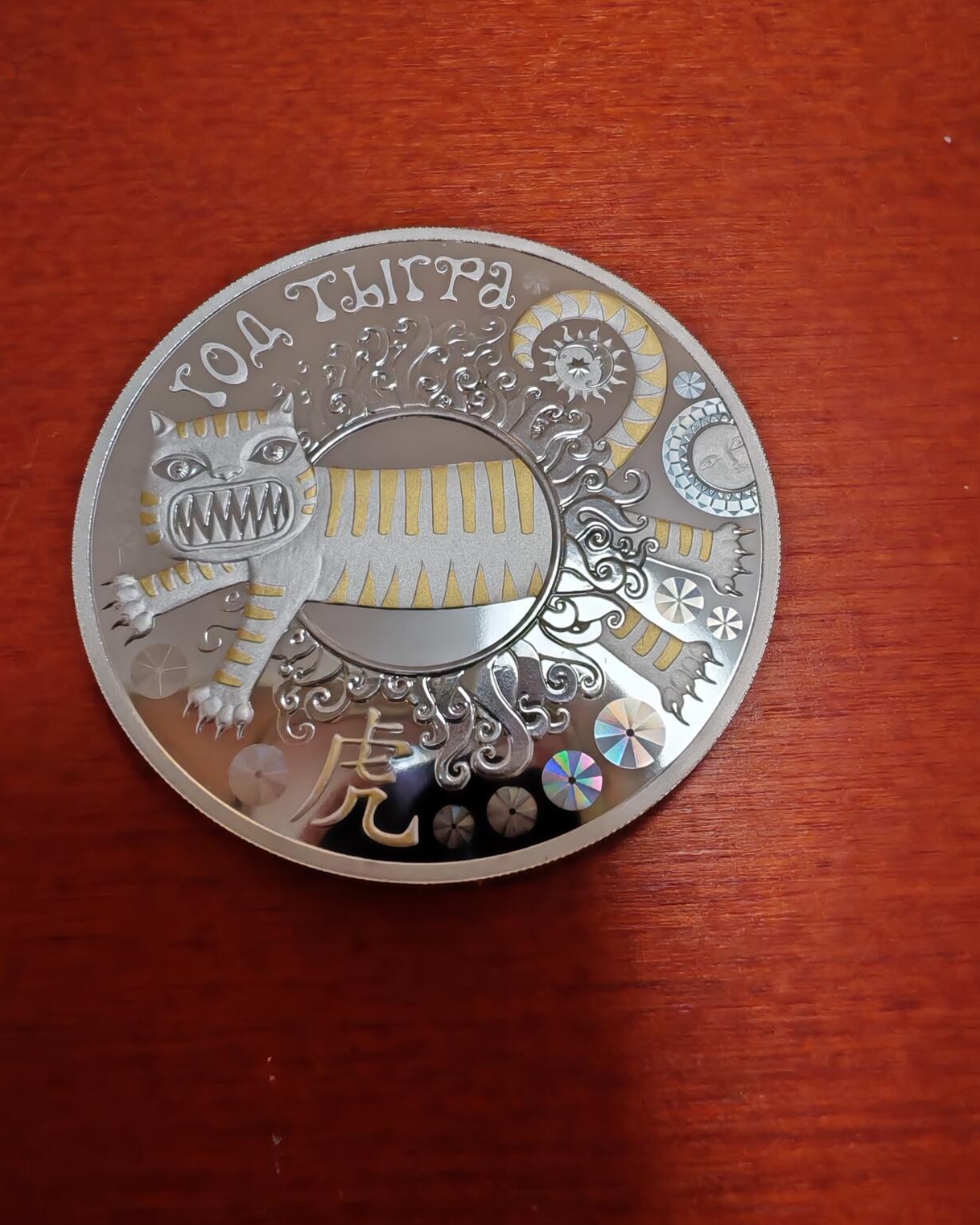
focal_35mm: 30
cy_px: 557
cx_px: 450
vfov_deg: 58.7
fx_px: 1088
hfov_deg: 48.4
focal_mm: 1.96
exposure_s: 1/33
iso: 100
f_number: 2.2
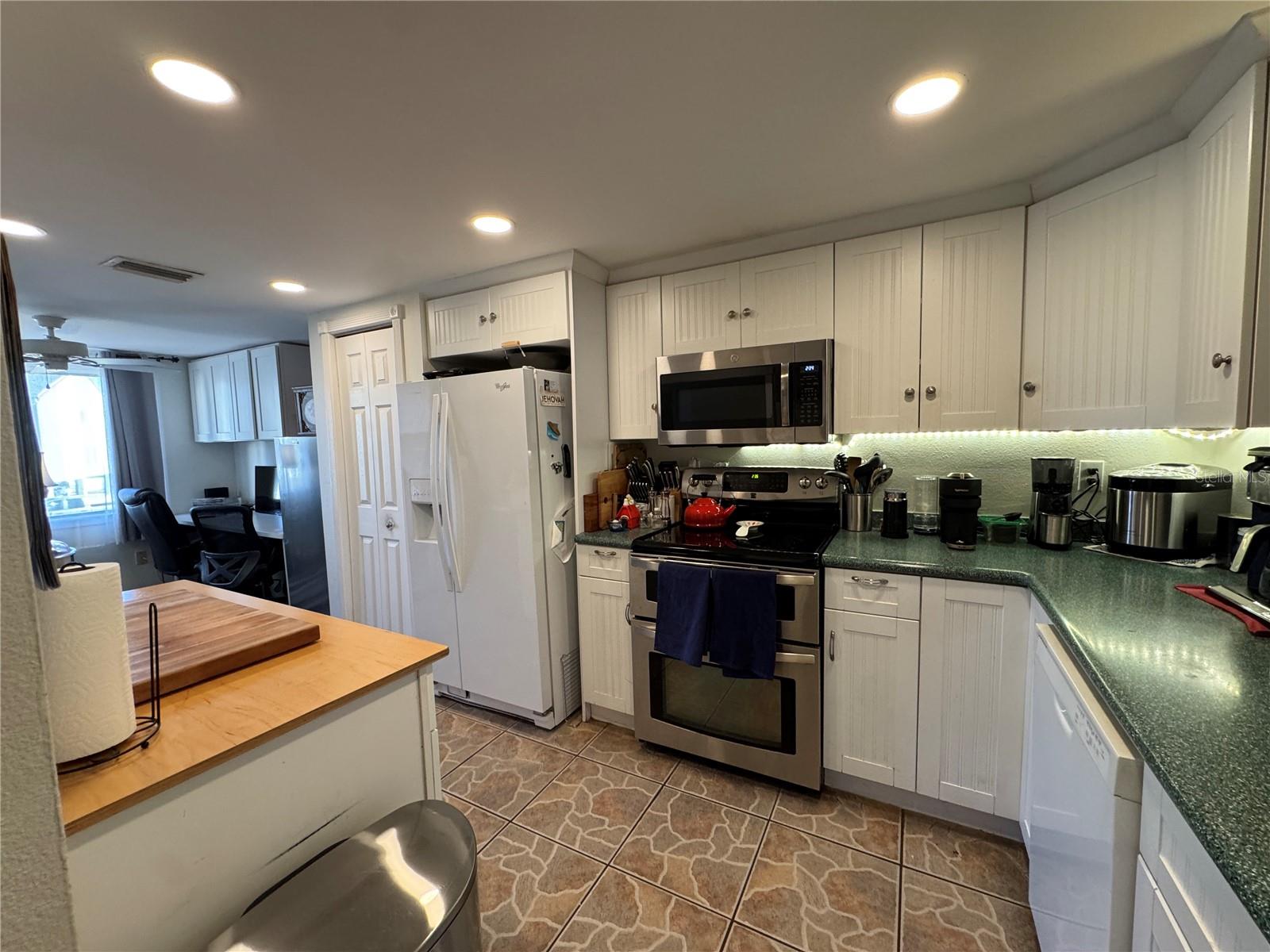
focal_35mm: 14
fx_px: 514
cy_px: 476
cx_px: 635
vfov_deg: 85.7
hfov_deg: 102.1
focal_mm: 2.22
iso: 250
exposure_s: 1/60
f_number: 2.2
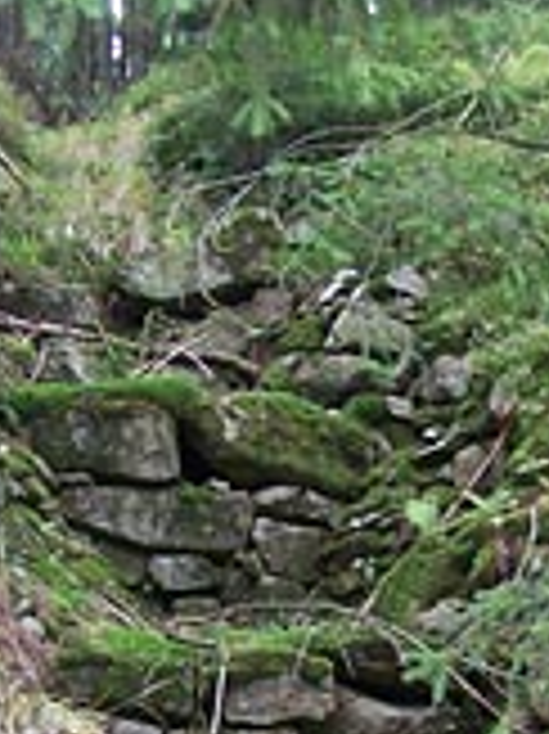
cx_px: 250
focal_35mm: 99
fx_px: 2096
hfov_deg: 14.9
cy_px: 646
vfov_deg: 19.5
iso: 125
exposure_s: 1/30
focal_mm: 6.3
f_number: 2.8
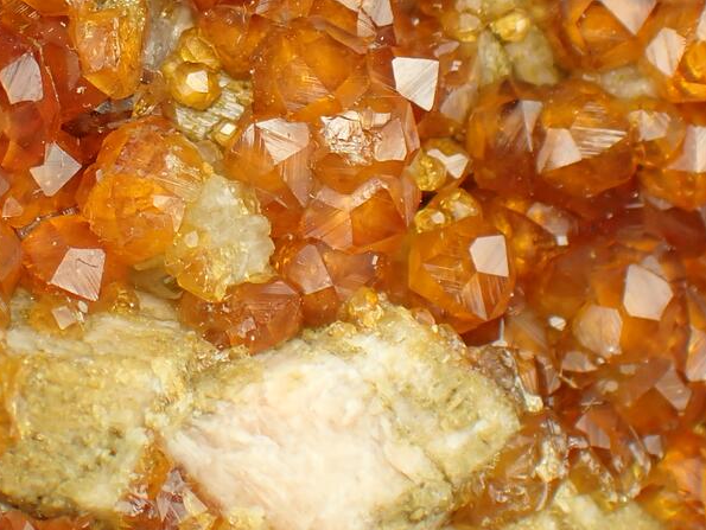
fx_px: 4286
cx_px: 117
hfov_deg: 9.4
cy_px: 5
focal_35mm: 210
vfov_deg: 7.1
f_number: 4.9
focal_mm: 18
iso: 100
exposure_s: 1/15
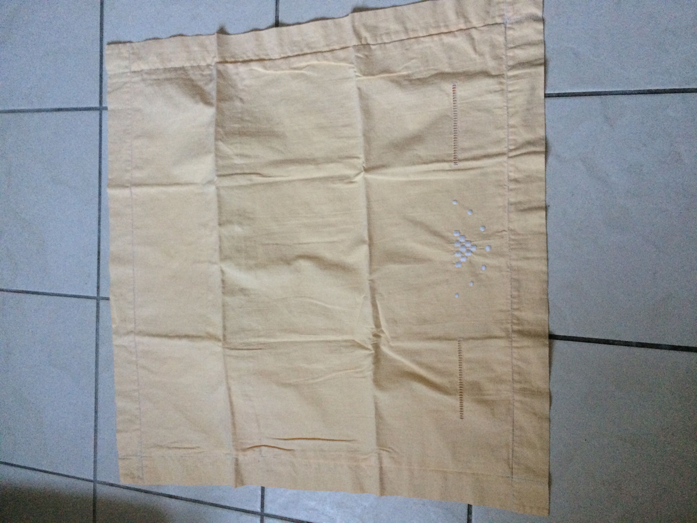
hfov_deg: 61.7
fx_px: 584
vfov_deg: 48.2
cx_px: 348
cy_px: 262
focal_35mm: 29
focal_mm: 4.15
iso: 320
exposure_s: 1/33
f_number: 2.2
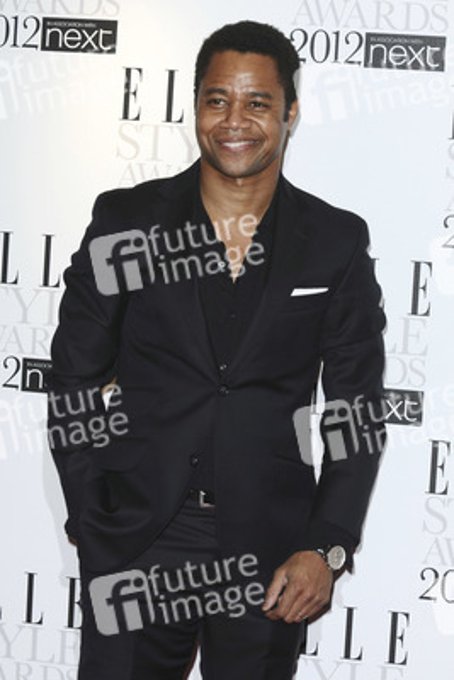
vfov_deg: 17.1
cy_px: 340
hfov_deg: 11.4
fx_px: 2268
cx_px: 227
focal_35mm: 120
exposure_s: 1/200
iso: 320
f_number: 5
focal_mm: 80
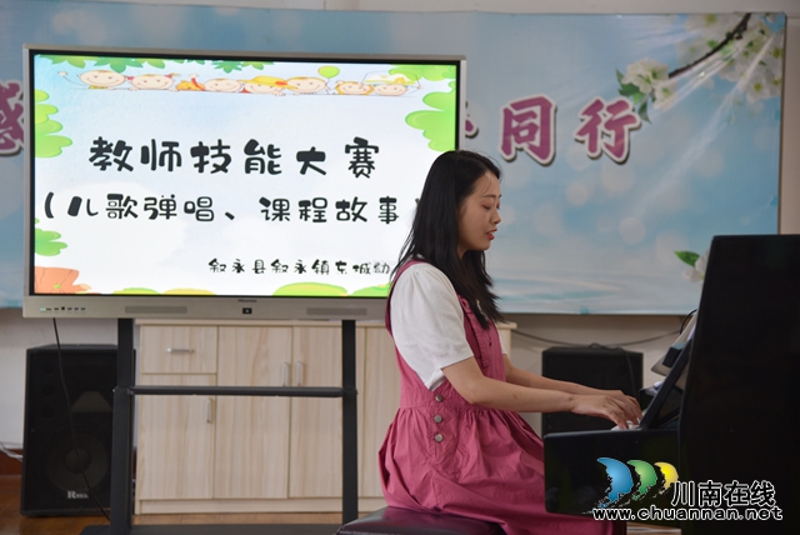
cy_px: 268
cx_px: 400
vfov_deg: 16.7
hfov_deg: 24.7
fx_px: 1824
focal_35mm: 82
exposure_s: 1/50
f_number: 4
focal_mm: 82
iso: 250
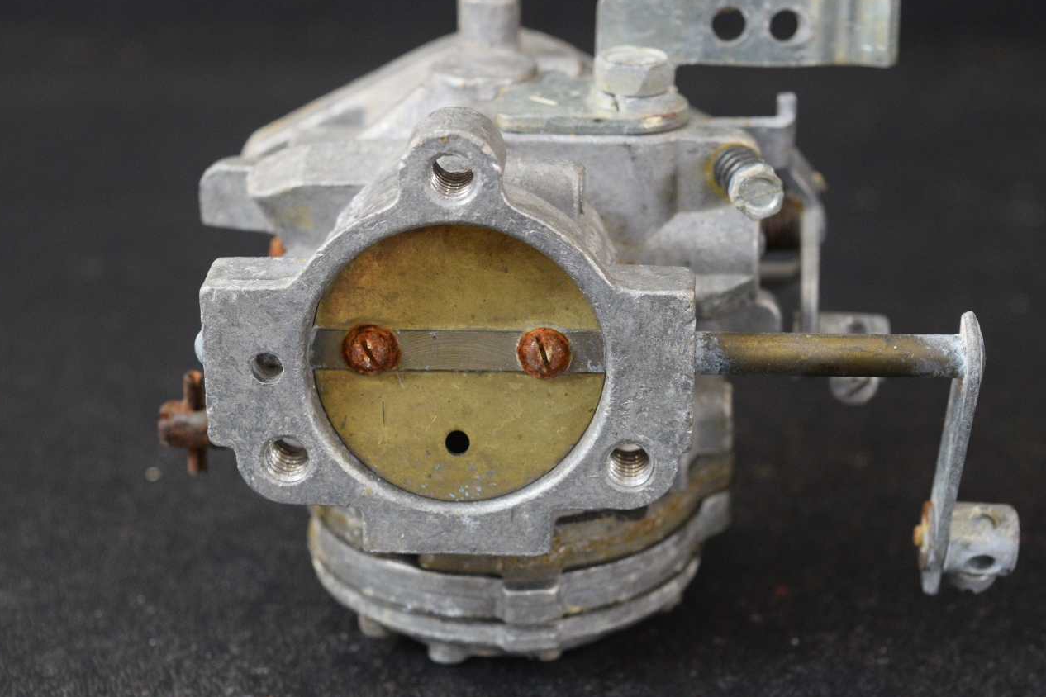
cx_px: 583
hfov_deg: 22.4
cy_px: 396
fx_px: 2644
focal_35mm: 91
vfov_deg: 15.0
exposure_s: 1/125
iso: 800
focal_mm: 48
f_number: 5.6
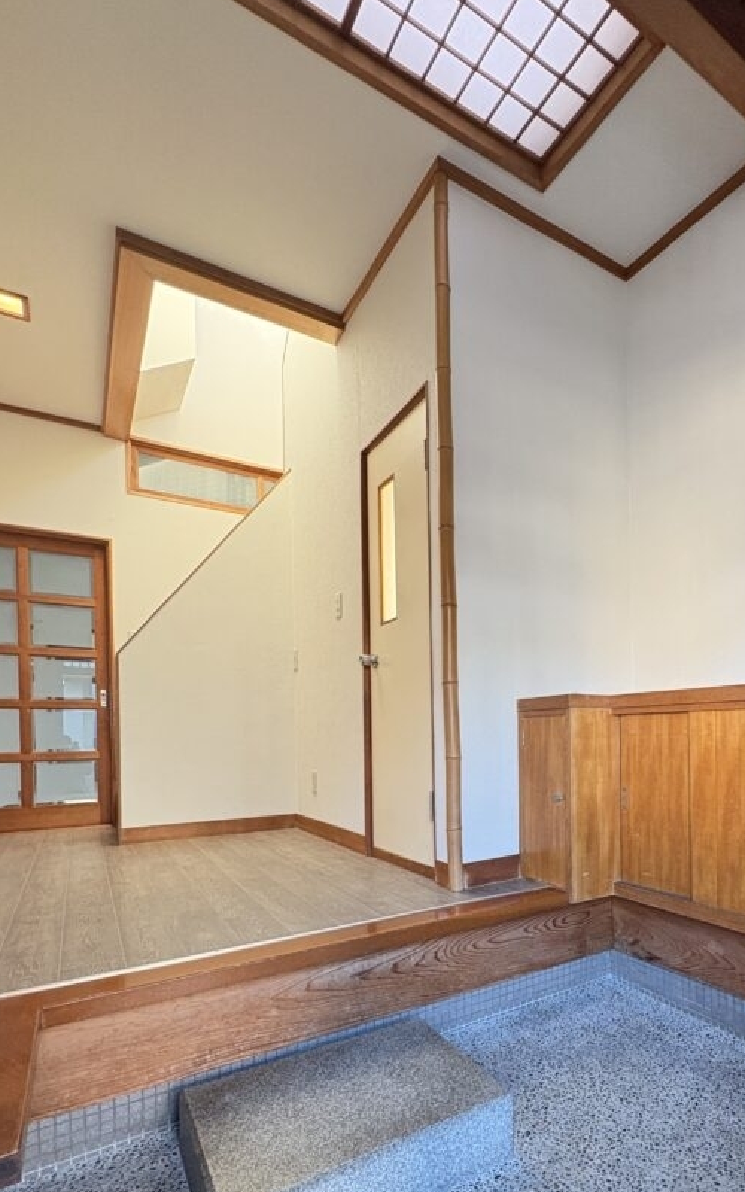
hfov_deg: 60.8
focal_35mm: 19
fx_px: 617
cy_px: 738
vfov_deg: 86.4
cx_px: 496
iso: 320
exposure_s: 1/60
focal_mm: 2.22
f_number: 2.2
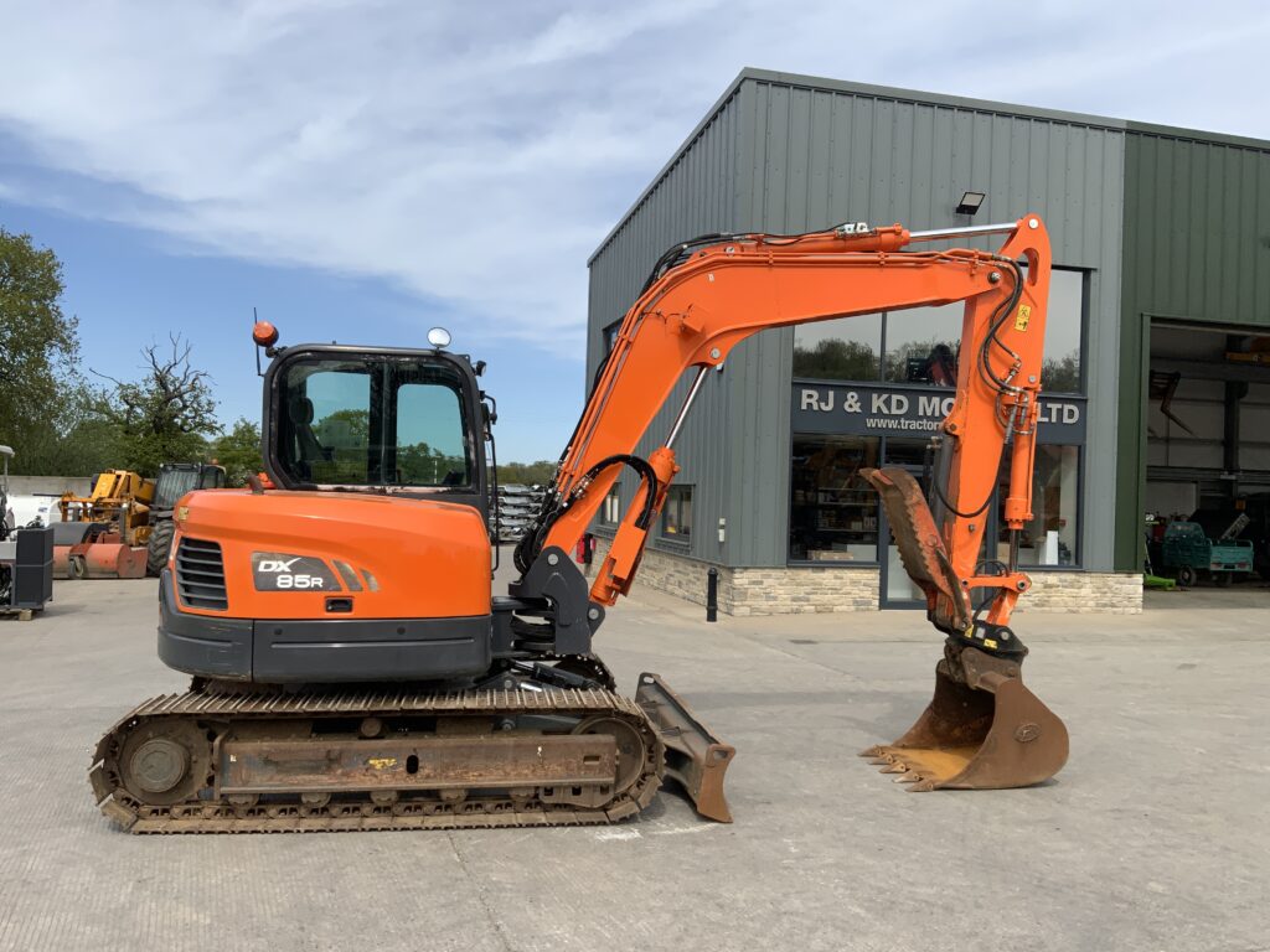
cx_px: 635
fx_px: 1064
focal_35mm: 29
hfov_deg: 61.7
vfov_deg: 48.2
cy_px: 476
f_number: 1.8
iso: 16
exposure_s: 1/2058
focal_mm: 3
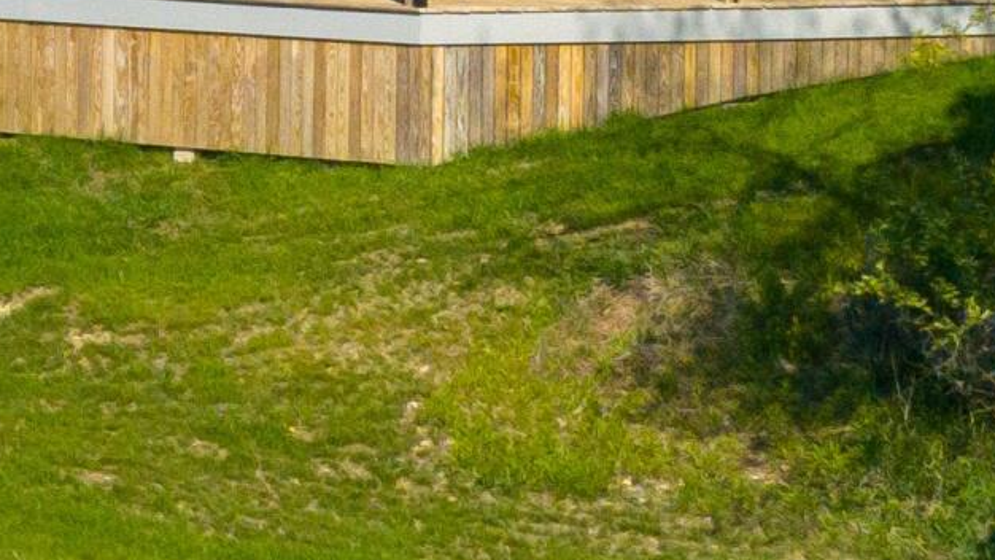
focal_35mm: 867
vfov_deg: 1.4
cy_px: -655
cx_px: -134
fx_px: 22872
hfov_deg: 2.5
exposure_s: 1/2000
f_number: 3.4
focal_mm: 30.71
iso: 100
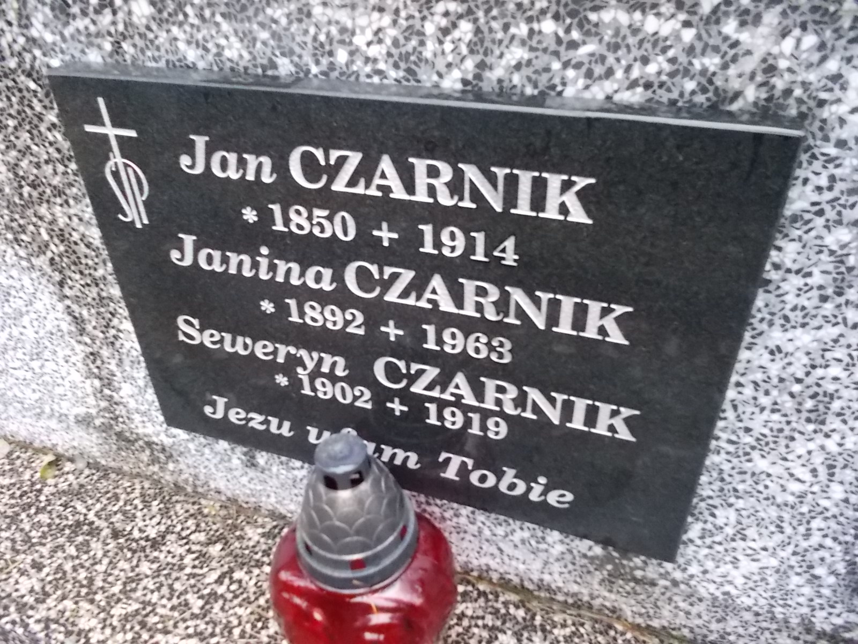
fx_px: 644
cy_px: 322
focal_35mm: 26
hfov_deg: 67.3
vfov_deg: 53.1
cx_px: 429
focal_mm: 4.6
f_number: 3.2
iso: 400
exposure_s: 1/60
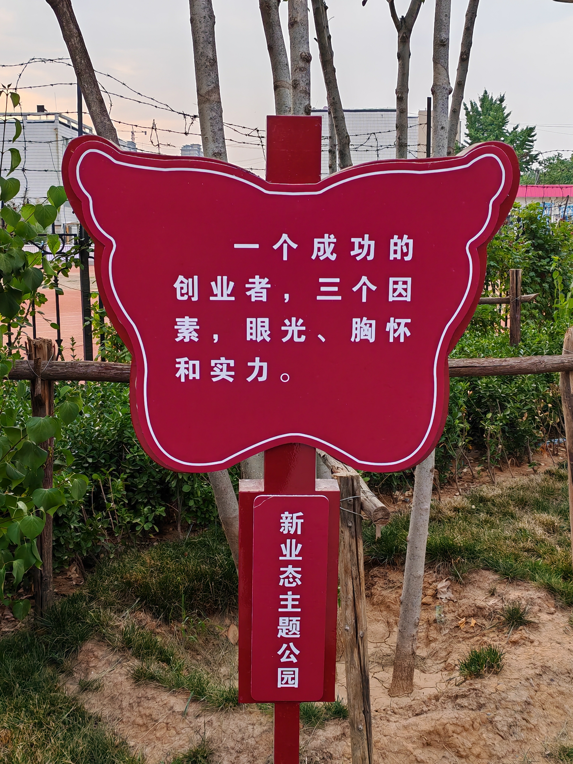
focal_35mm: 42
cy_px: 382
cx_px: 286
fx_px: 927
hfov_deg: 34.3
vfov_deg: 44.8
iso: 64
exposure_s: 1/300
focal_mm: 5.52
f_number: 1.9
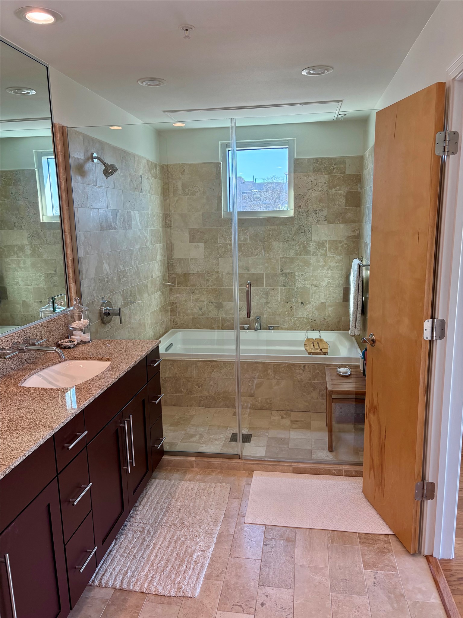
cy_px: 309
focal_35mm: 26
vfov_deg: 67.3
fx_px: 464
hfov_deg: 53.1
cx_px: 232
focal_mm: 5.96
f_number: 1.6
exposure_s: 1/200
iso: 125
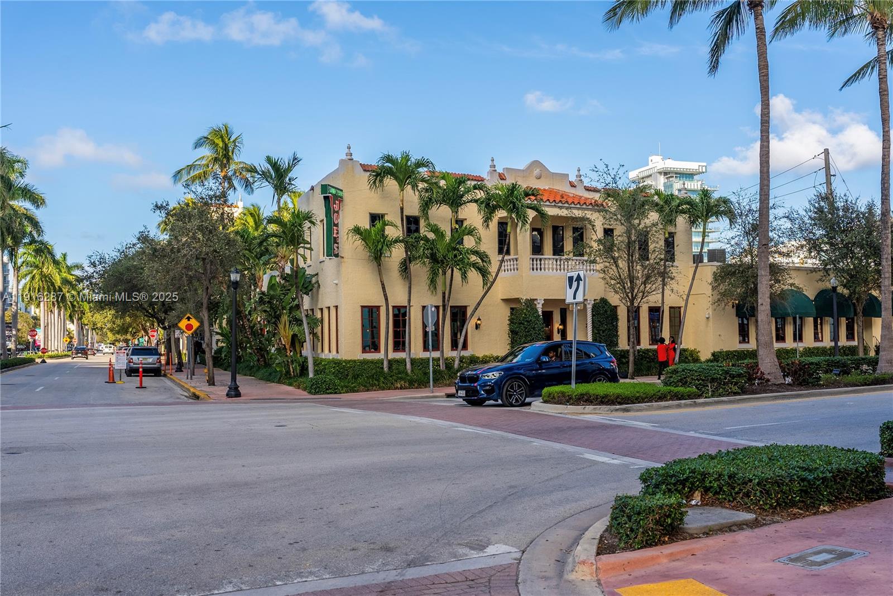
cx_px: 446
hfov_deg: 53.1
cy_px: 298
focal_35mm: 36
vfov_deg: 36.9
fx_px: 893
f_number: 5.6
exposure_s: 1/800
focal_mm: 36
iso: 250
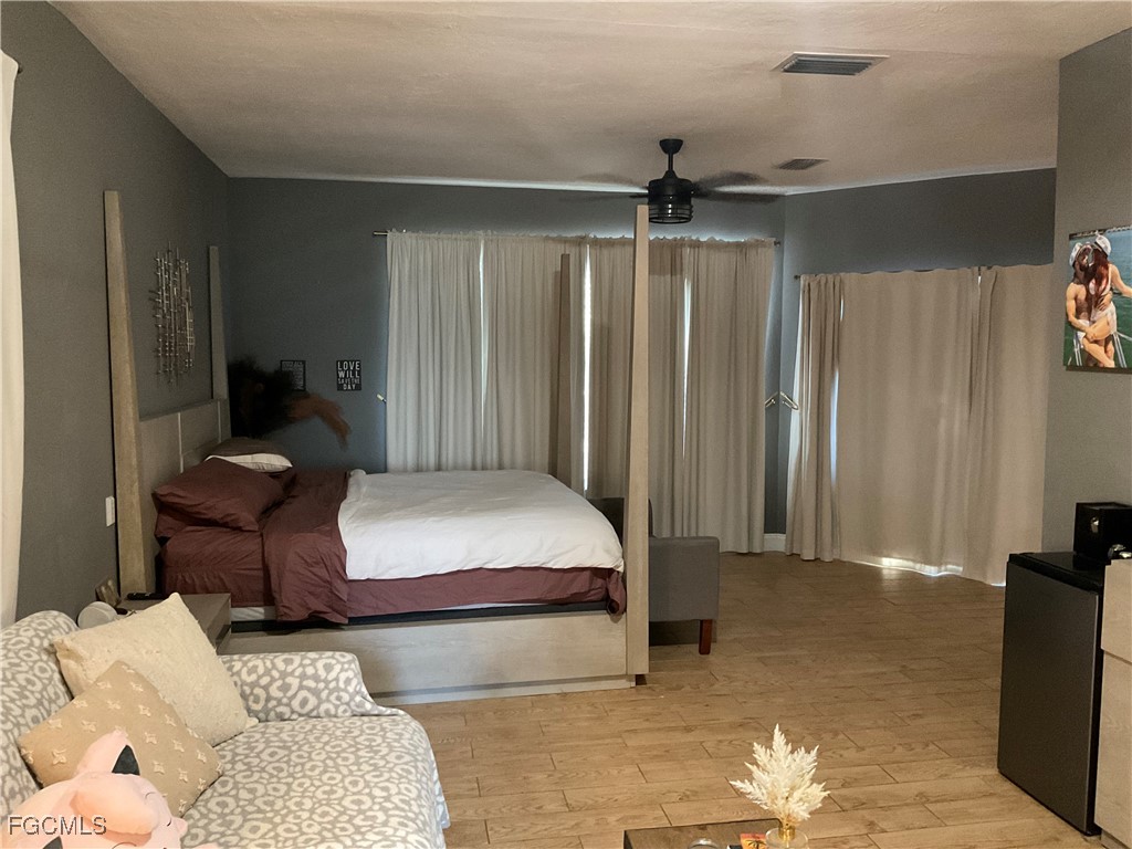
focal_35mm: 29
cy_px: 424
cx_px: 566
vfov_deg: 48.2
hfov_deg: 61.7
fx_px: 948
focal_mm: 3
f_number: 1.8
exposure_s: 1/30
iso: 500
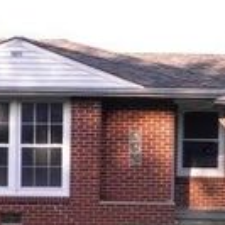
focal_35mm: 120
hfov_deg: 14.4
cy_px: 190
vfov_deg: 14.4
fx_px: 882
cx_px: 25
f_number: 3.7
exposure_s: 1/276
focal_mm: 6.4
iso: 80
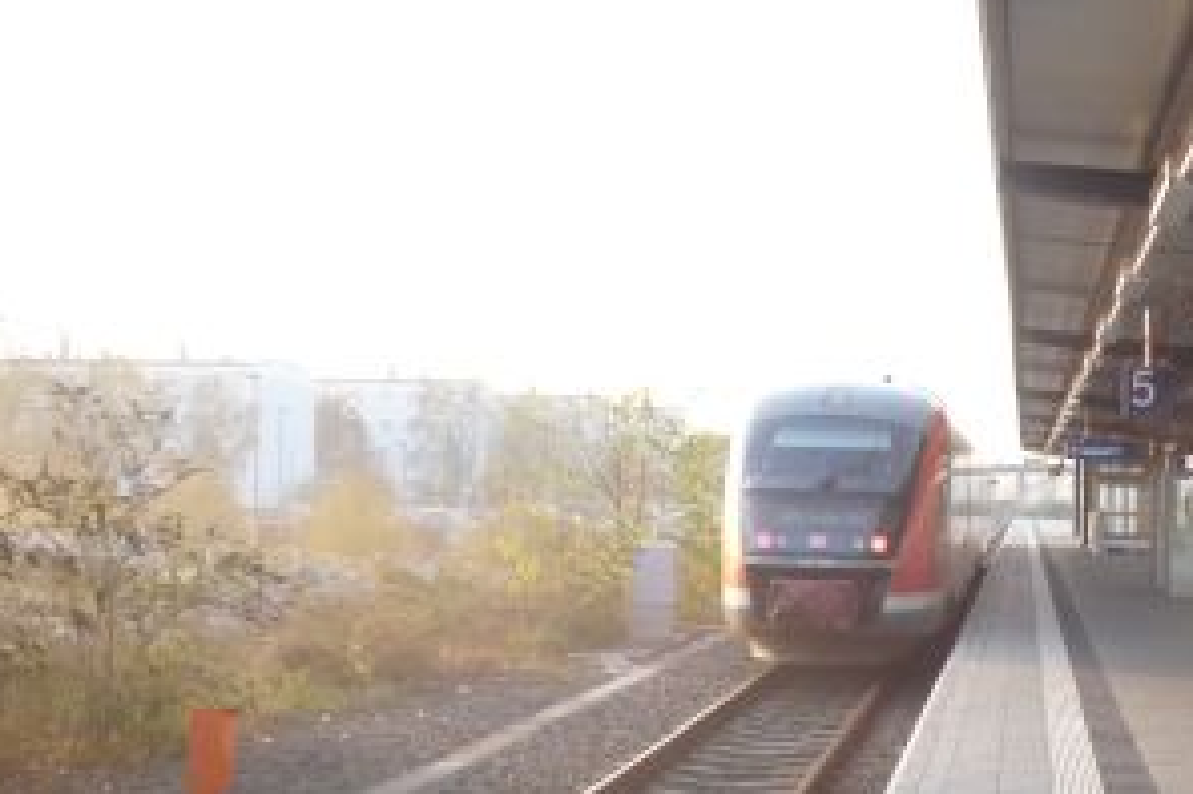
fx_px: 1788
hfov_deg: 35.7
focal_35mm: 54
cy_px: 597
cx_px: 955
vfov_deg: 24.7
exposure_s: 1/160
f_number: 3.3
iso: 200
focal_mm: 5.2
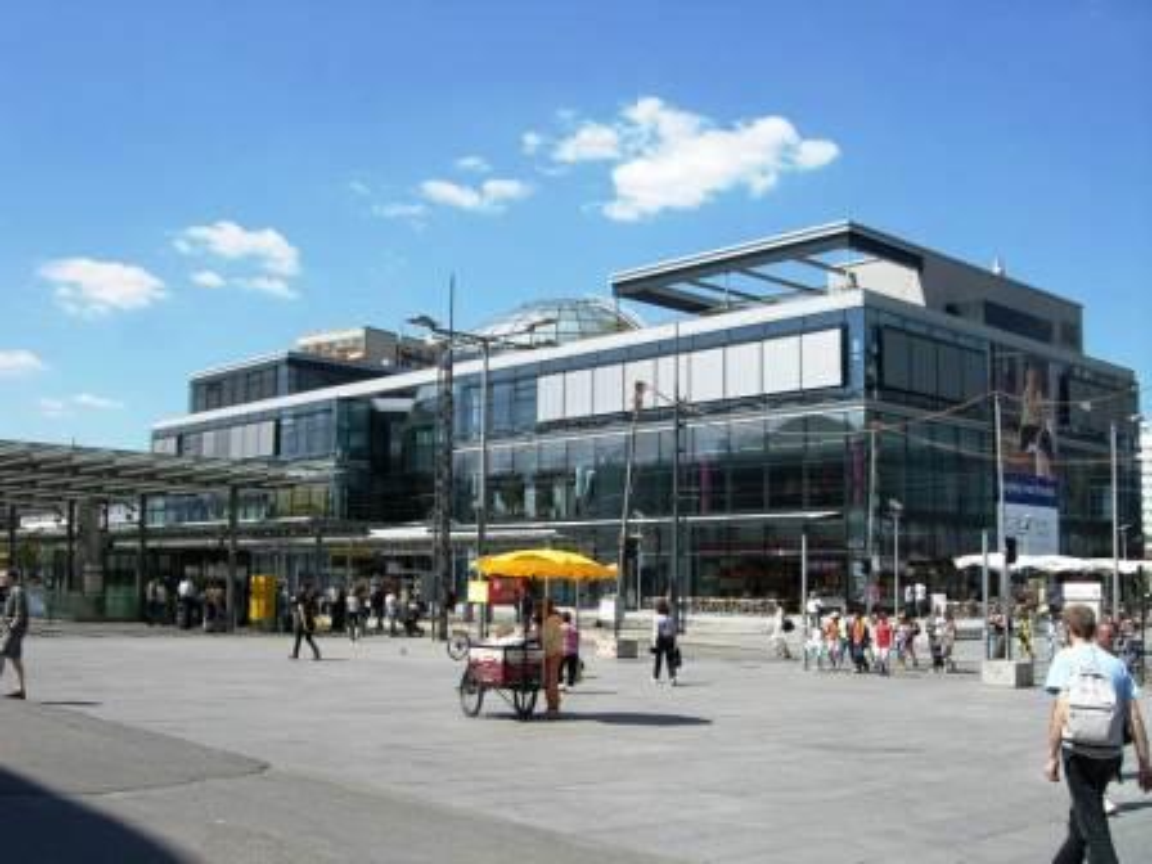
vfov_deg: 37.7
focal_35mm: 38
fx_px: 1265
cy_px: 432
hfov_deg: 49.0
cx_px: 576
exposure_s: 1/1000
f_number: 4
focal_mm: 7.9
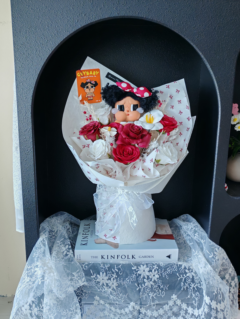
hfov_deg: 44.2
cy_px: 160
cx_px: 120
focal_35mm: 32
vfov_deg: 56.8
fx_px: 296
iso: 100
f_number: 1.95
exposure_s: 1/100
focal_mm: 5.52
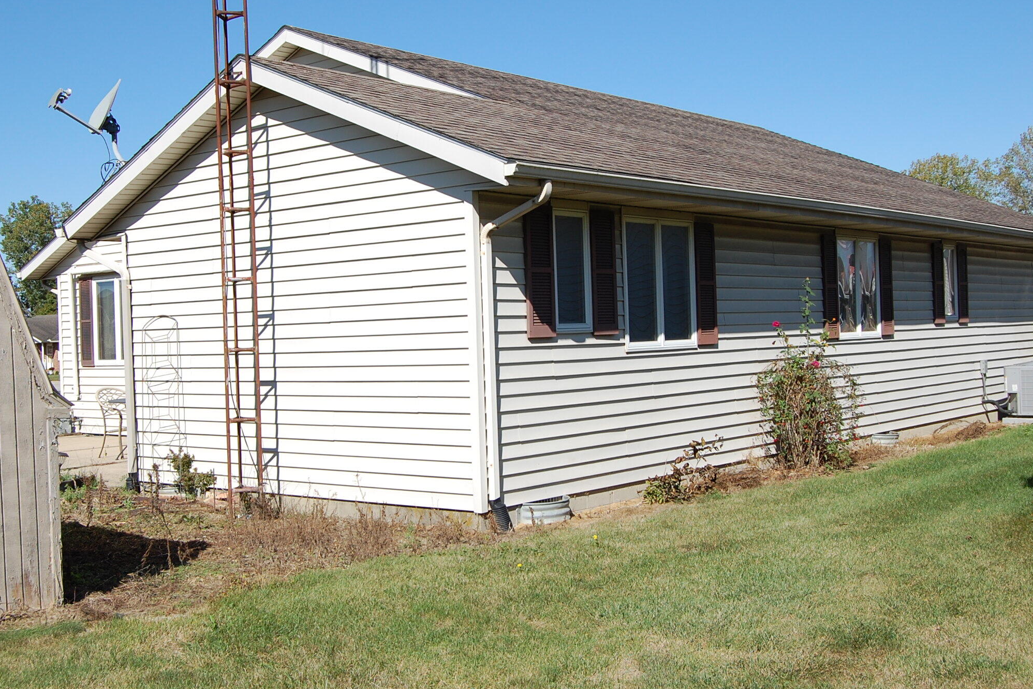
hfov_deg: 44.5
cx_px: 481
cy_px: 336
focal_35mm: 44
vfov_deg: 30.5
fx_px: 1263
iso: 200
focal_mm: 26
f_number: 10
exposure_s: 1/400
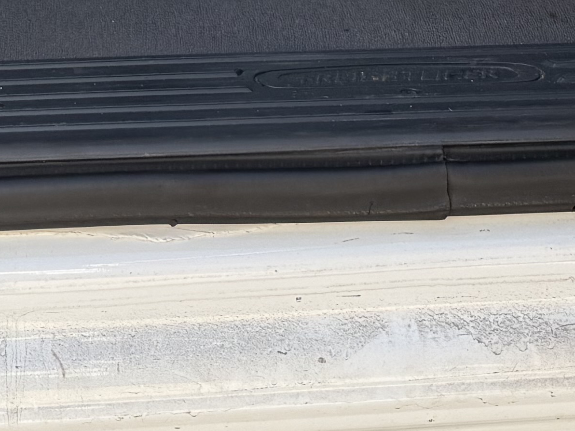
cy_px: -590
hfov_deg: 17.1
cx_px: 178
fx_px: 1910
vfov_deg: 11.0
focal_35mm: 115
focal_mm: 6.76
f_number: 1.78
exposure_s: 1/683
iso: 80
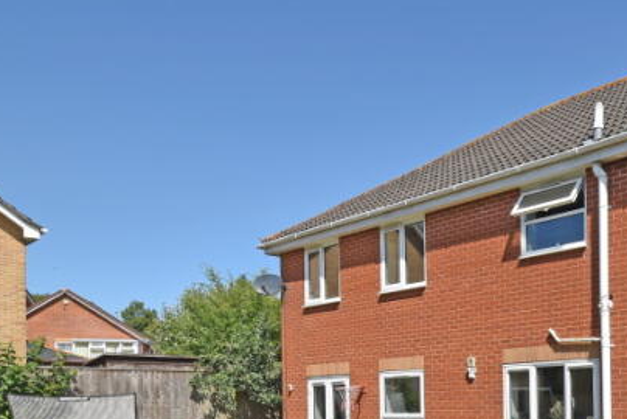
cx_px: 549
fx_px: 662
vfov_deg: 33.1
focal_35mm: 38
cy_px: 387
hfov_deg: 46.4
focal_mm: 10
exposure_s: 1/250
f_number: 8
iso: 100
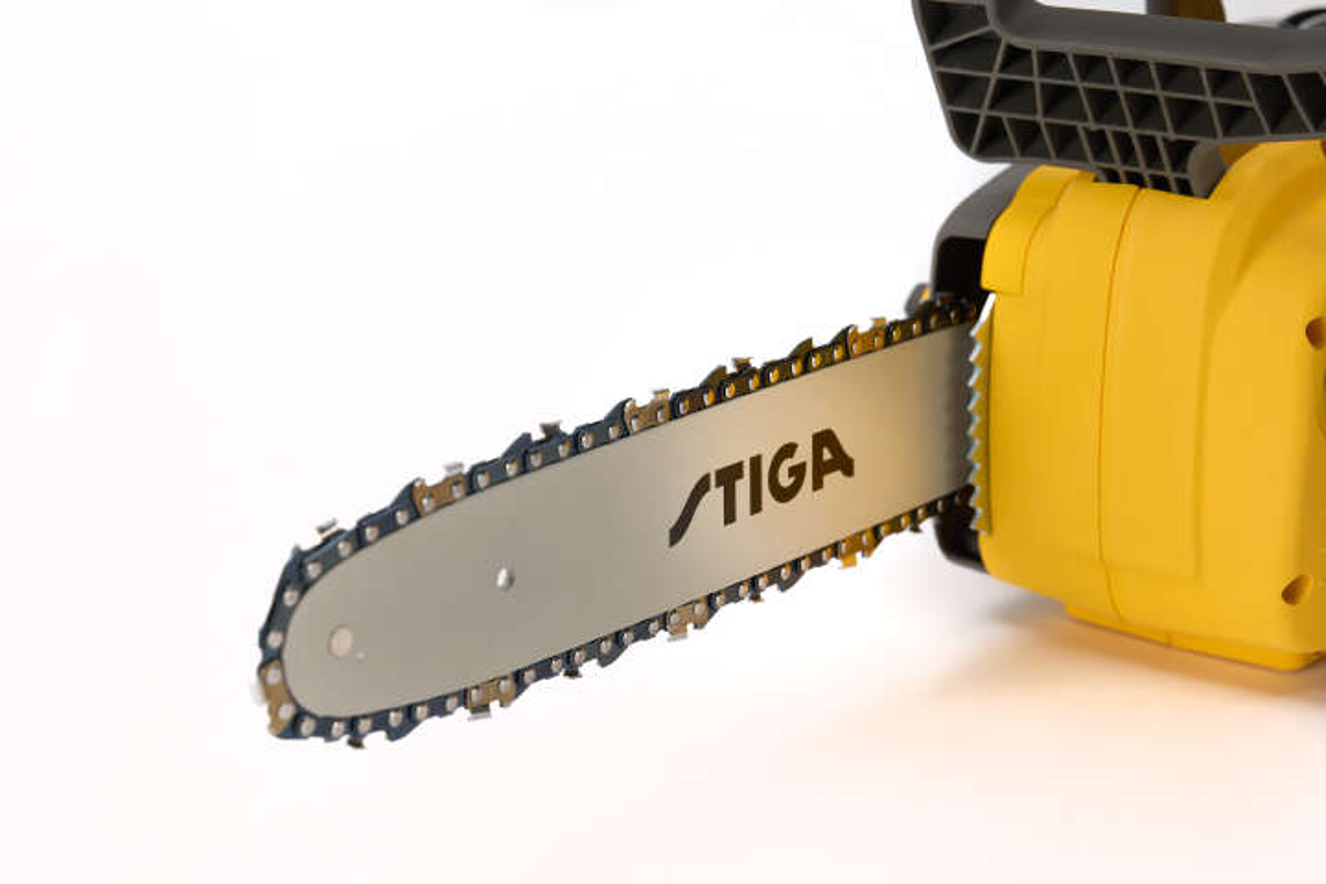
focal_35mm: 76
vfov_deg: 17.9
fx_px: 2799
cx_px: 663
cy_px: 442
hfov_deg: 26.7
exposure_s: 1/160
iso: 100
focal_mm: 76
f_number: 8
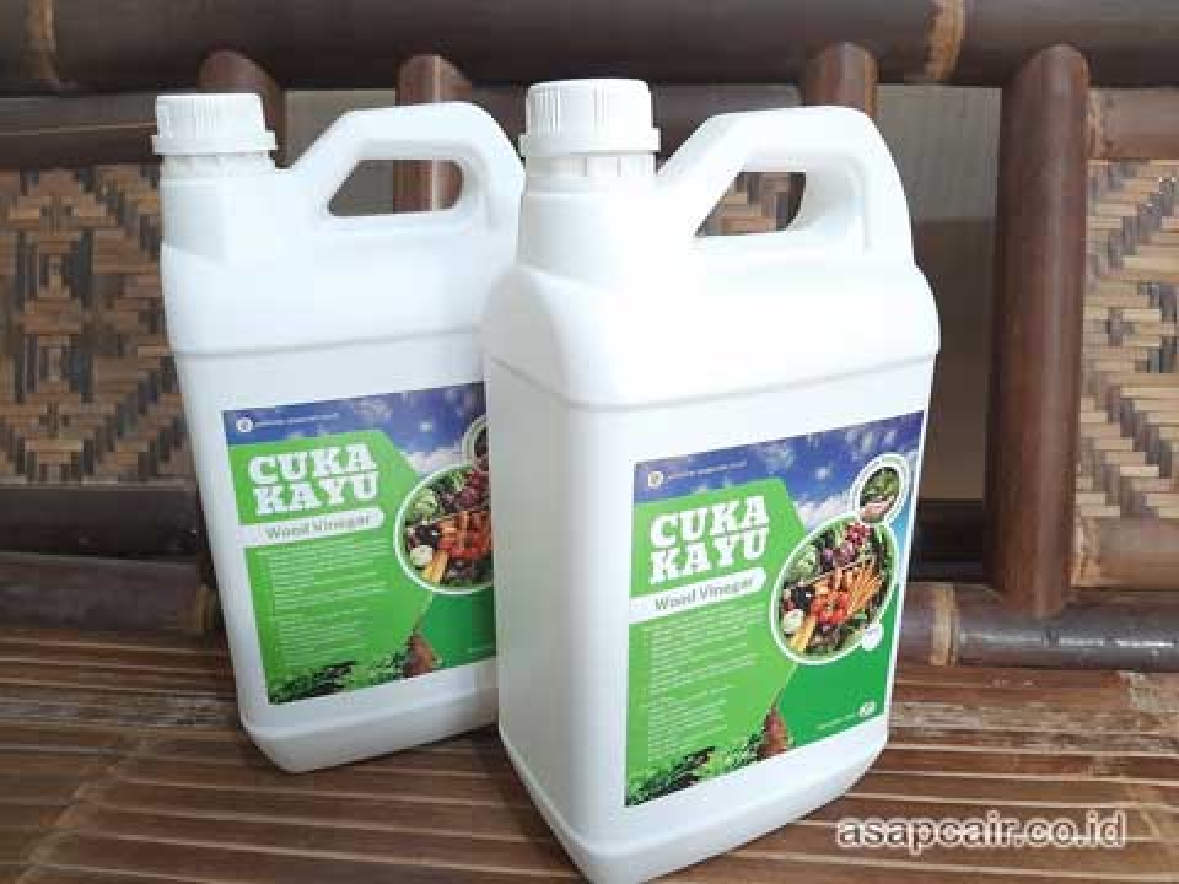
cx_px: 590
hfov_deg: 65.3
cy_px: 442
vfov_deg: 51.4
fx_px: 920
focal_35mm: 27
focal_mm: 3.93
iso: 500
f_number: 1.7
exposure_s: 1/20
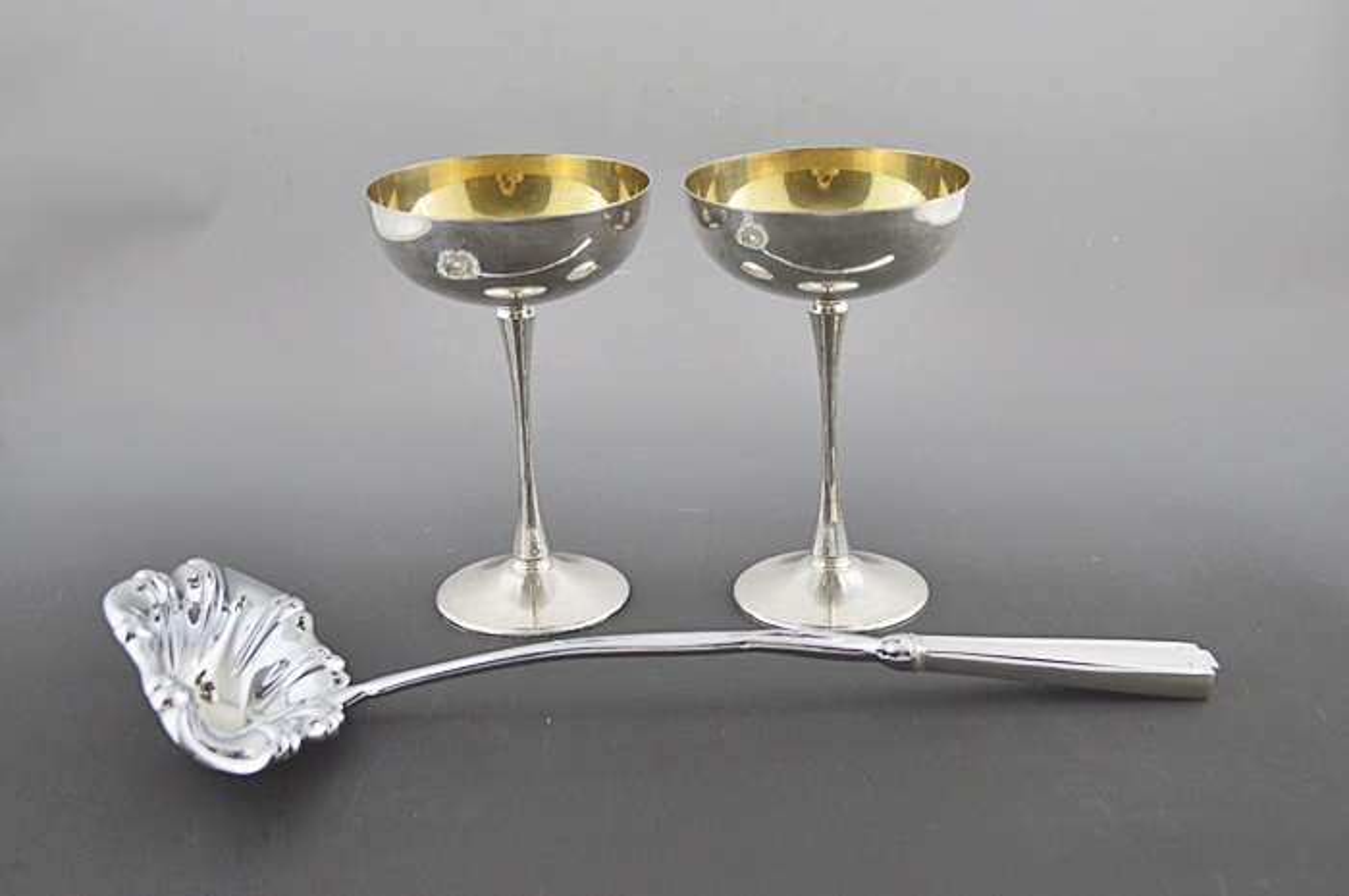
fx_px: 1965
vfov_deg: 25.7
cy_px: 448
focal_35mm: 52
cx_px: 674
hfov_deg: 37.9
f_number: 5
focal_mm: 35
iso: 400
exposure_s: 1/25
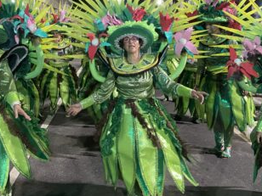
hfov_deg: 41.9
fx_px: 341
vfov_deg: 31.5
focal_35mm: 45
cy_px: 43
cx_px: 108
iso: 500
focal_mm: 4.25
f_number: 1.8
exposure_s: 1/40
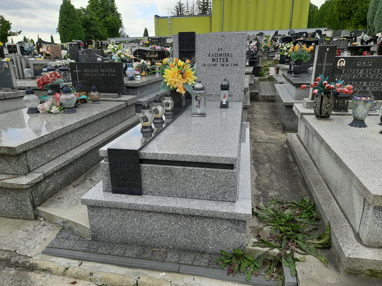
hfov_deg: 69.4
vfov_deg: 54.9
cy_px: 143
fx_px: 276
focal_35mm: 25
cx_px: 191
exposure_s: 1/179
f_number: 2
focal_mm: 4.6
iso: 20
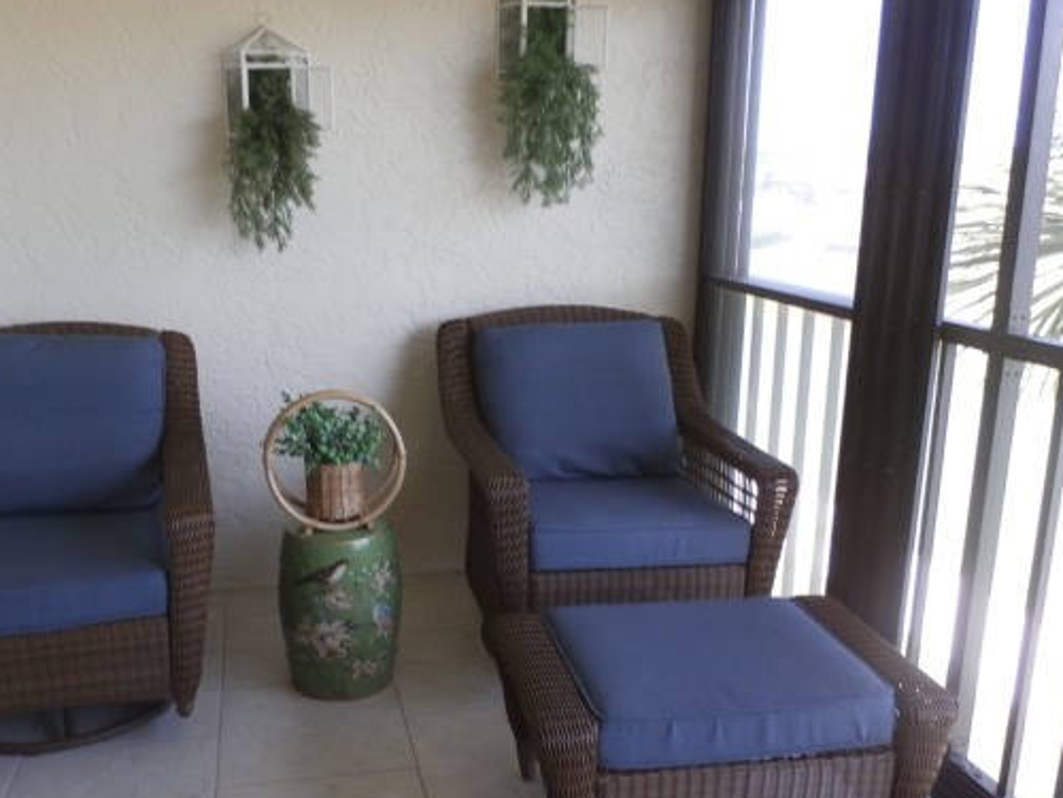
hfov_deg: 56.5
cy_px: 402
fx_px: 983
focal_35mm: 32
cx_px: 438
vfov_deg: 44.2
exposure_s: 1/60
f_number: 3
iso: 125
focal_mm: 4.5
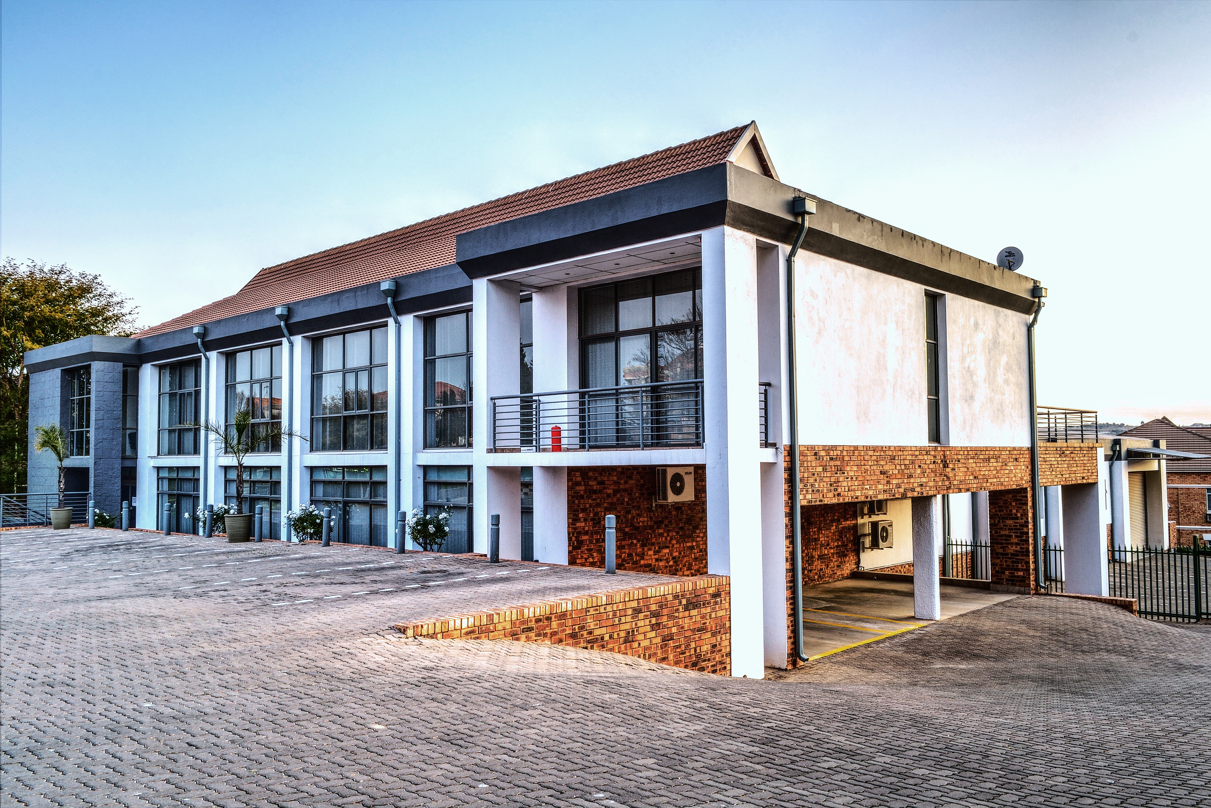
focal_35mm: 27
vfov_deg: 47.9
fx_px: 908
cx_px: 606
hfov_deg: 67.4
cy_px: 404
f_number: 14
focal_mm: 18
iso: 100
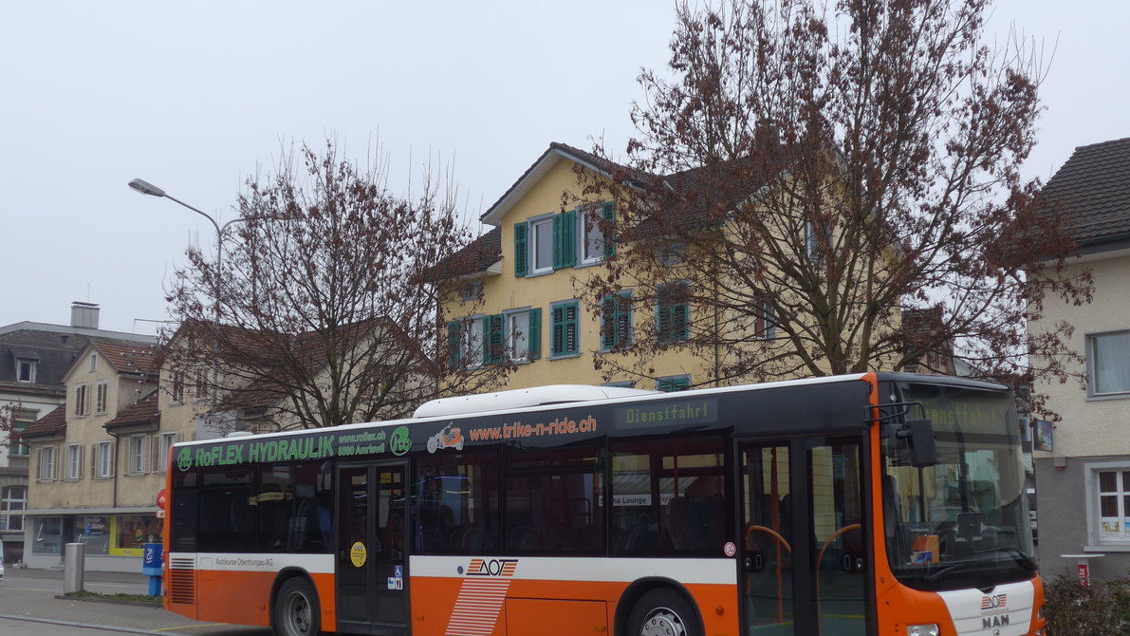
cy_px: 373
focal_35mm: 45
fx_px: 1348
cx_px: 566
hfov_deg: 45.5
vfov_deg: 26.5
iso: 80
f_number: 2.8
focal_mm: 8.4
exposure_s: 1/160
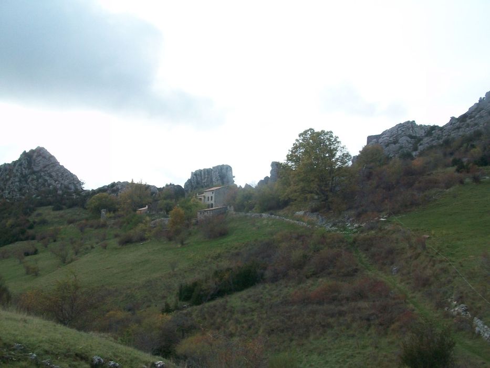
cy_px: 184
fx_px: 481
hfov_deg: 54.0
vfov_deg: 41.8
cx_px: 245
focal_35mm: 34
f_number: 5.5
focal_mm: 5.7
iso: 80
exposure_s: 1/200
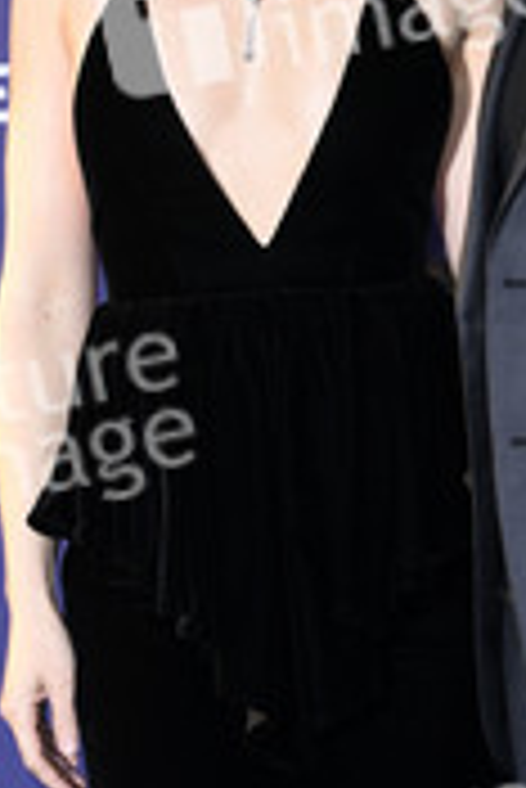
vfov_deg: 6.7
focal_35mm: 308
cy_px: 216
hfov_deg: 4.5
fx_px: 6736
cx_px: 454
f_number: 7.1
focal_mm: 135
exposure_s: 1/250
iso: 500
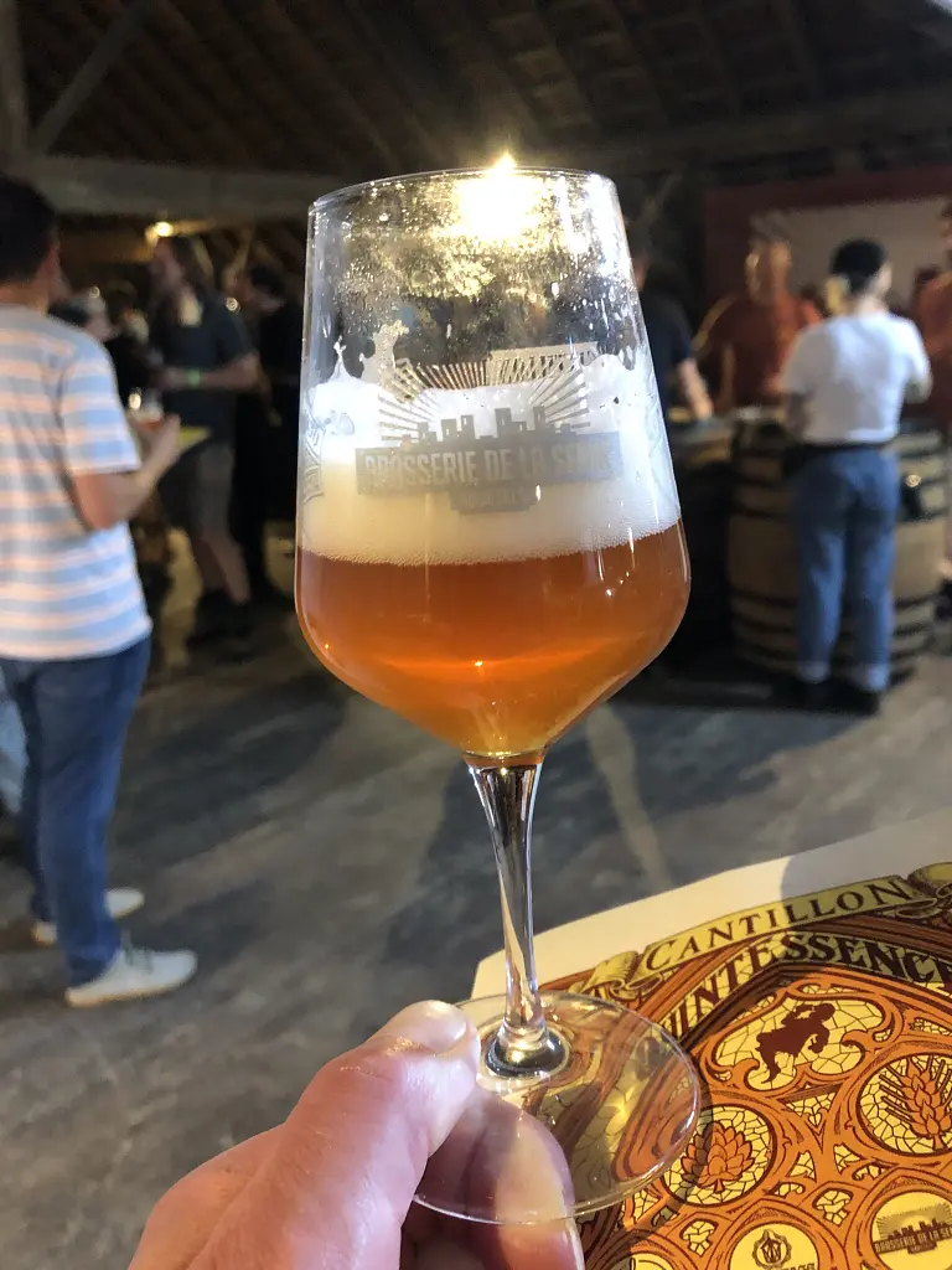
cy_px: 635
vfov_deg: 63.4
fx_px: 1027
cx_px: 476
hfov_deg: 49.7
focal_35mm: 28
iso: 100
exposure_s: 1/6
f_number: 1.8
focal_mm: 3.99
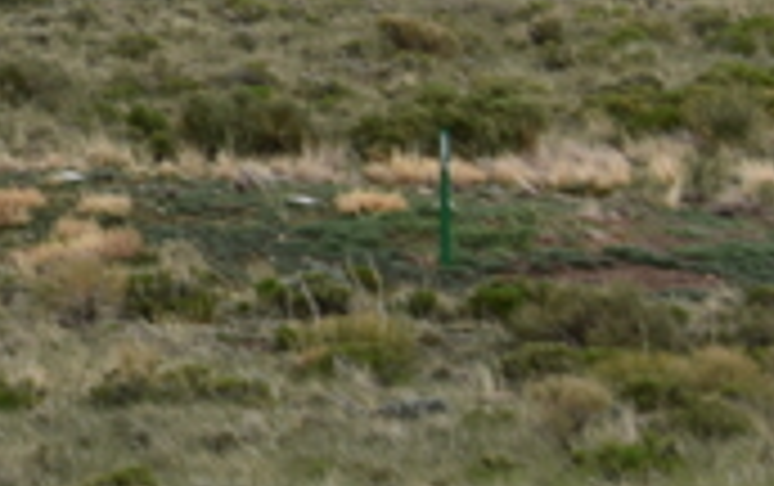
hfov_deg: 4.3
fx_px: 9927
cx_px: -1800
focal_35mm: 470
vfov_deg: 2.8
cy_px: -927
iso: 100
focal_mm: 62
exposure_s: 1/320
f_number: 9
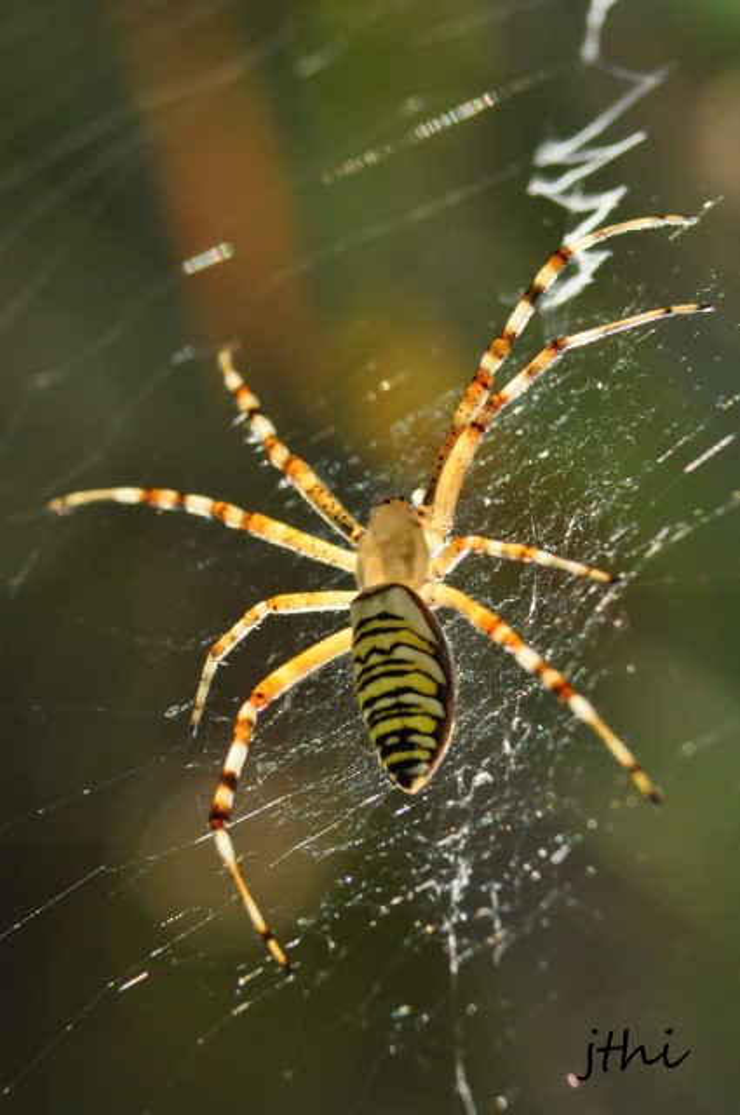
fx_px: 9738
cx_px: 370
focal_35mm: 315
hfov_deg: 4.4
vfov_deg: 6.5
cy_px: 558
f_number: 4.8
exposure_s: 1/320
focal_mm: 210
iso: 1600
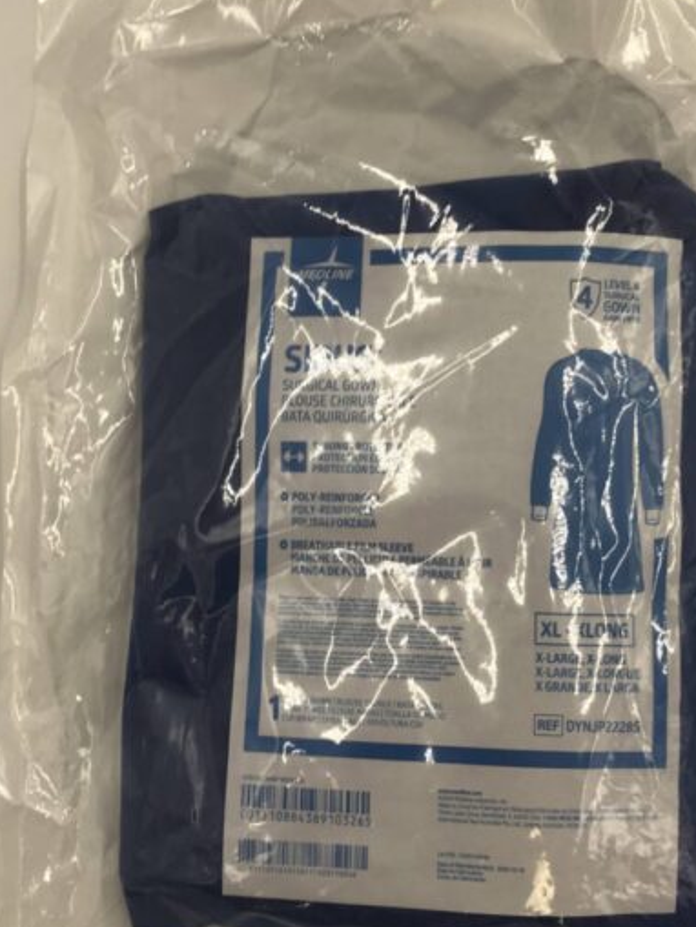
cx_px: 390
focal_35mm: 44
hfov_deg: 32.9
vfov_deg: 42.9
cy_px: 474
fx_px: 1179
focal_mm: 3.99
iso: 20
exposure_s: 1/195
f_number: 1.8
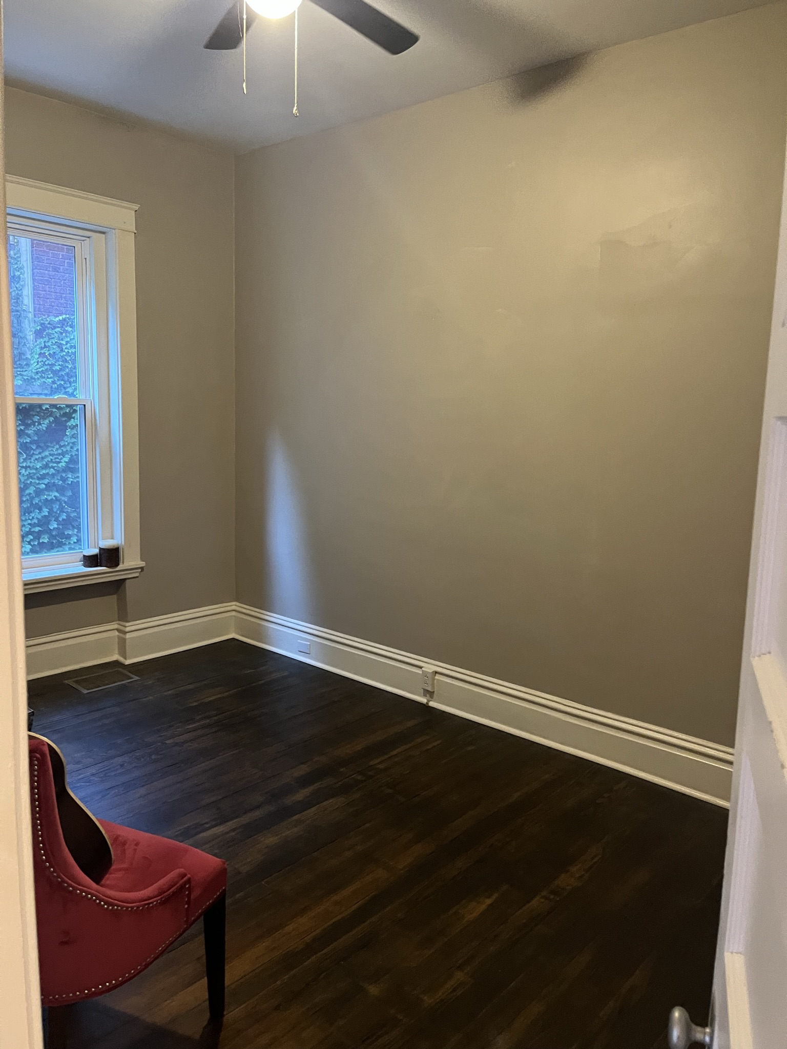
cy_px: 524
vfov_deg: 67.3
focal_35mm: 26
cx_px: 394
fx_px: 788
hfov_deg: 53.1
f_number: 1.6
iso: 500
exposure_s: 1/30
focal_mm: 5.1
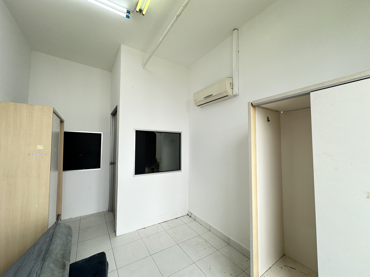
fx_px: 150
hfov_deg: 102.1
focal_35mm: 14
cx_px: 185
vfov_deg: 85.7
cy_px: 138
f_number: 2.2
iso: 40
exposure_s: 1/244
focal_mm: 2.22
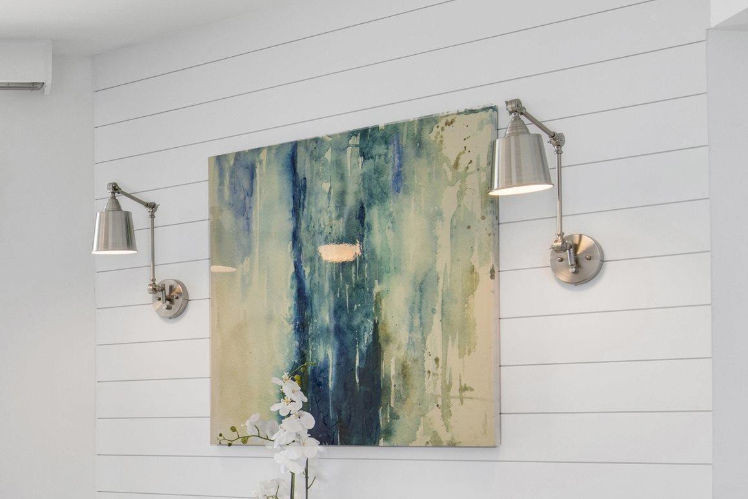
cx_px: 31
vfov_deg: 25.0
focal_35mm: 53
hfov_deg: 34.7
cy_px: 422
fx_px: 1101
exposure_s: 1/30
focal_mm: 20
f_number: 11
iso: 200
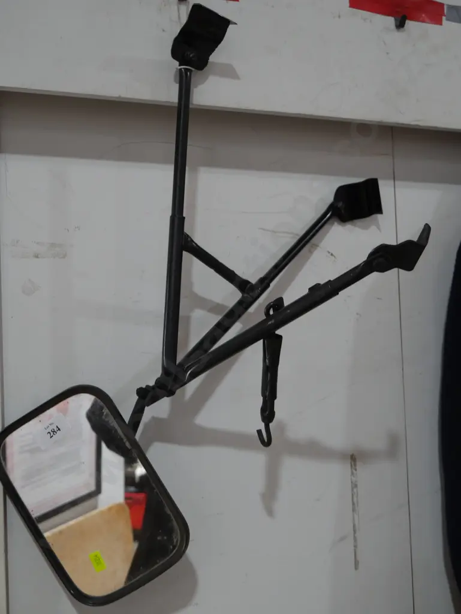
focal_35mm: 42
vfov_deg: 44.8
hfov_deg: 34.4
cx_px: 230
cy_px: 307
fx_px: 745
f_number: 4.6
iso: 640
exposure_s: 1/60
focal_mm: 21
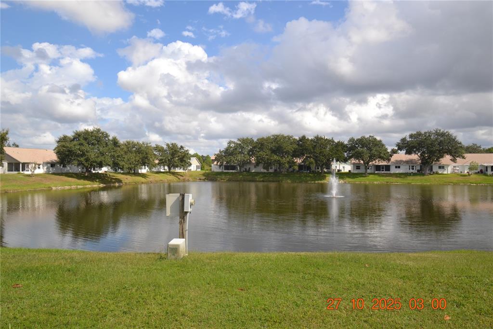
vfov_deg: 50.4
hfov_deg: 70.5
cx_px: 246
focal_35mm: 26
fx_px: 349
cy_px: 164
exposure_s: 1/200
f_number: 8
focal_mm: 17
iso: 100
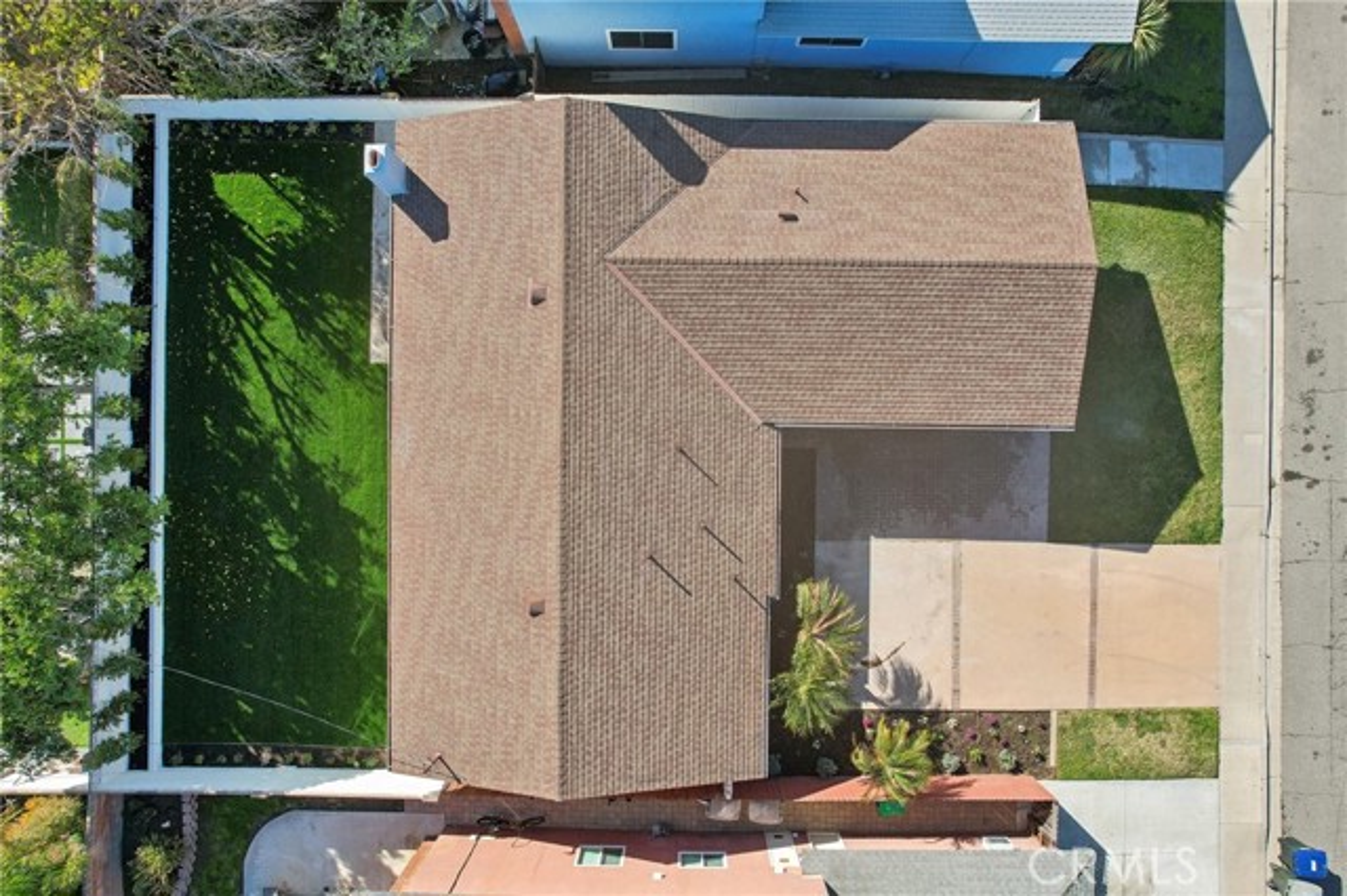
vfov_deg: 57.2
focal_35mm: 22
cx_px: 674
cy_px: 448
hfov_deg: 78.6
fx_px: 823
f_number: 2.8
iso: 100
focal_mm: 8.4
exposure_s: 1/1000
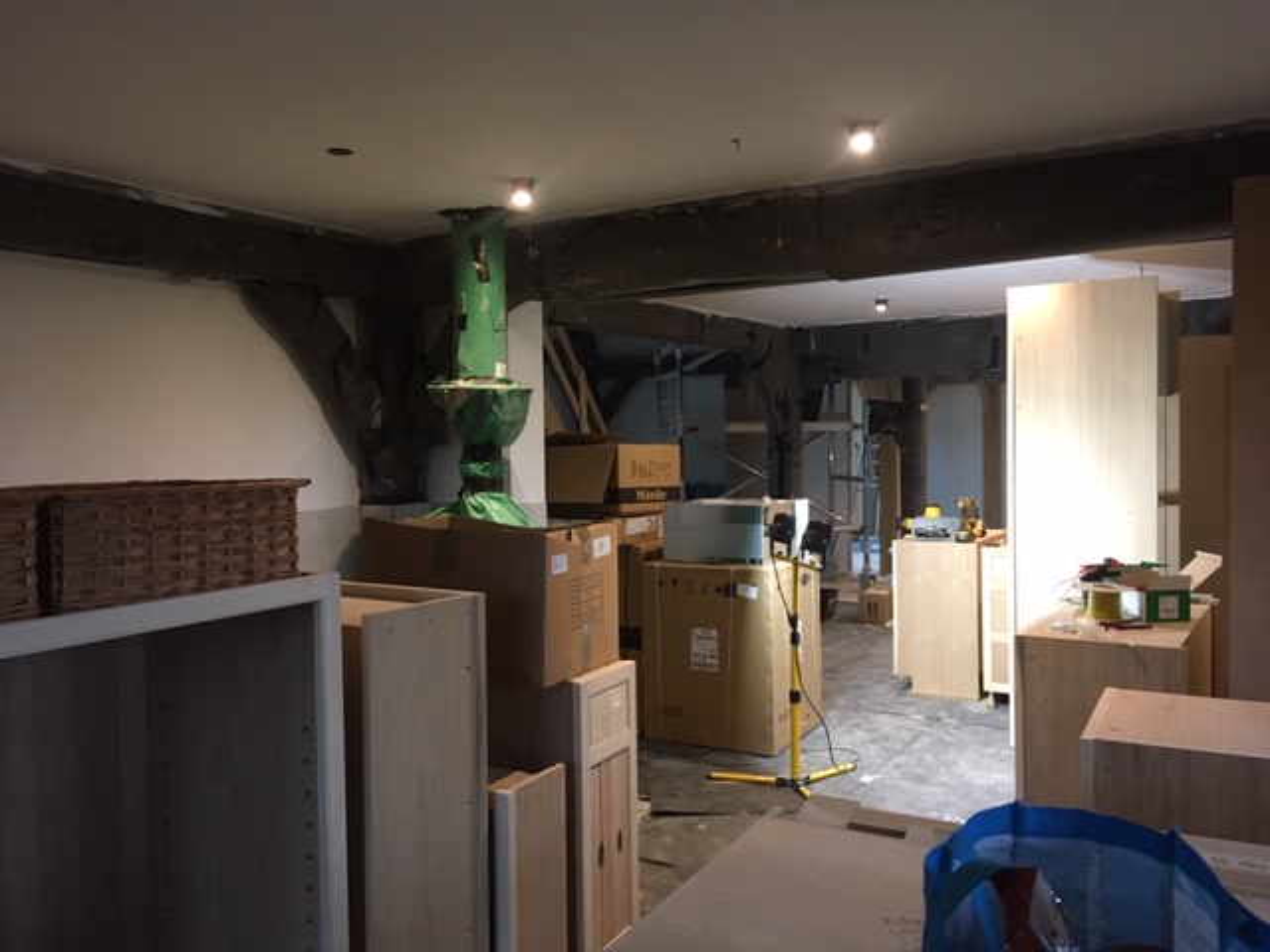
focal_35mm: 29
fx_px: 1064
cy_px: 476
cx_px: 635
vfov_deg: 48.2
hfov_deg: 61.7
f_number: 2.2
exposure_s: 1/33
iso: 160
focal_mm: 4.15
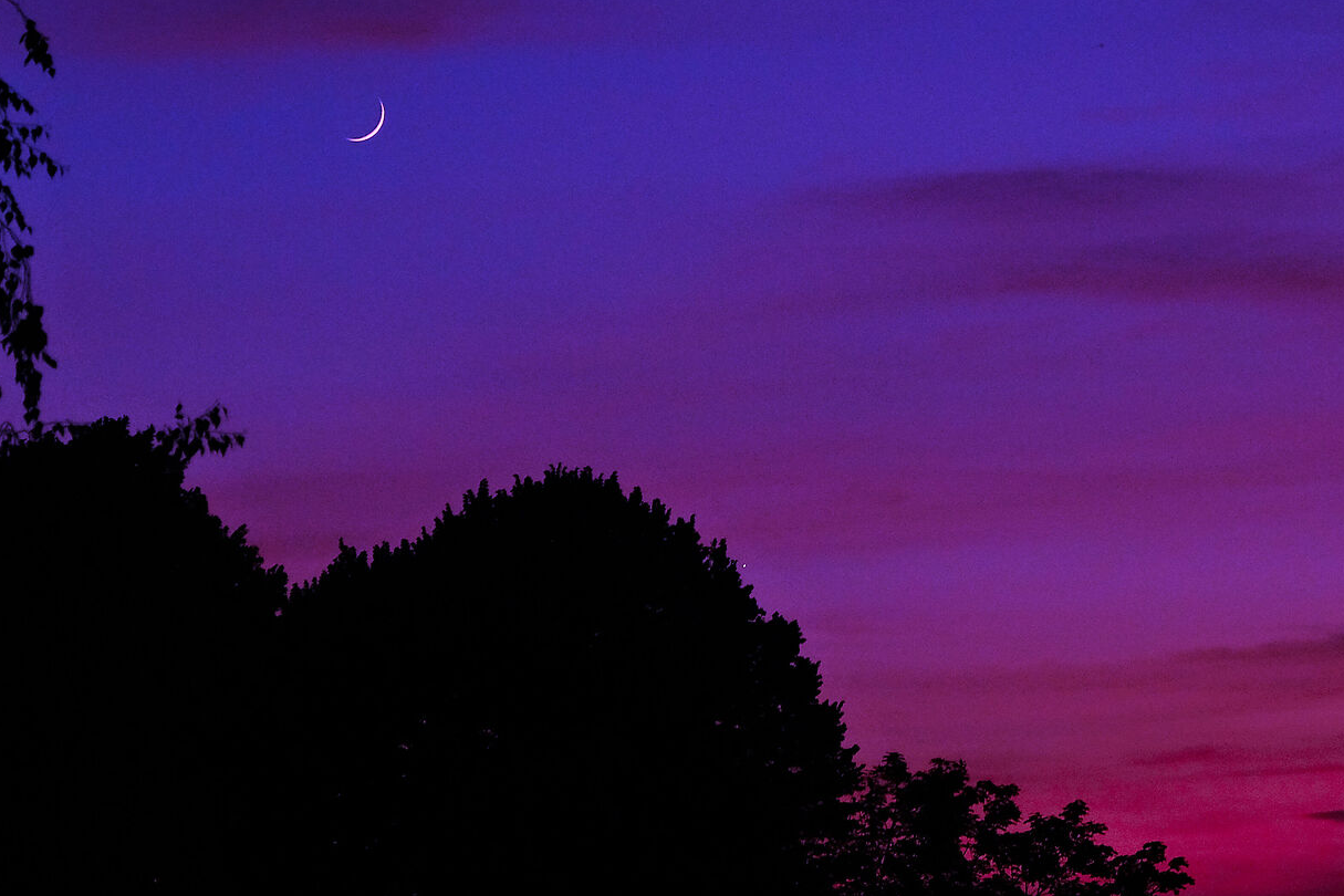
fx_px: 6122
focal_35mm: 164
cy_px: 333
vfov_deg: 8.4
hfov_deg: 12.5
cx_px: 967
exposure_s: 1/80
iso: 1250
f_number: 4
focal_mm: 55
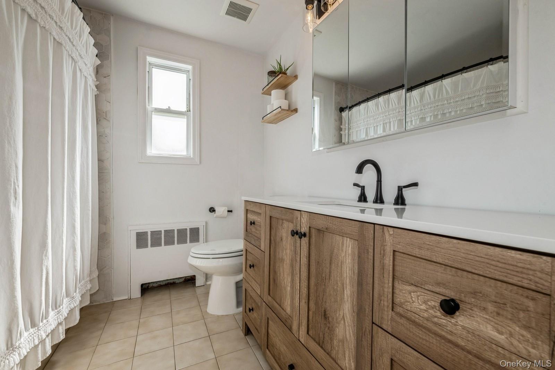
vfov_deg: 77.3
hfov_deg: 100.4
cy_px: 185
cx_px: 278
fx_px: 231
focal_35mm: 15
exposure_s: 1/60
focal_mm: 15
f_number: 11
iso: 400
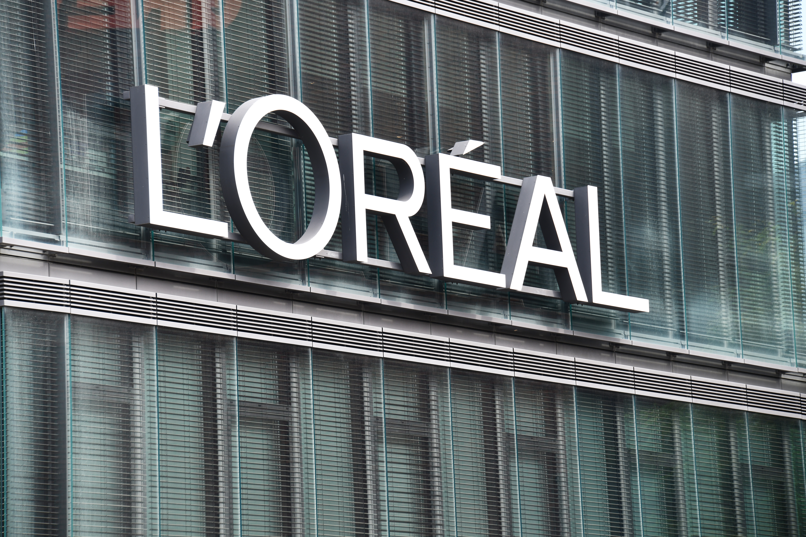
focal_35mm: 170
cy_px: 268
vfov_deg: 8.1
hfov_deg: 12.1
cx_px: 403
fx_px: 3806
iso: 125
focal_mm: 170
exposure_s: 1/100
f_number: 7.1
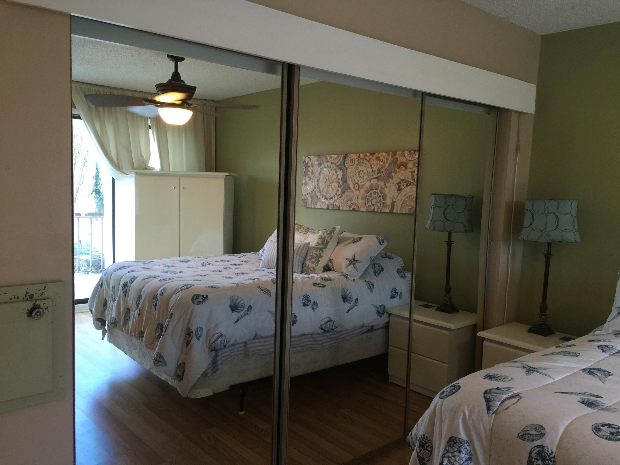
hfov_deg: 61.7
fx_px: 519
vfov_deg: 48.2
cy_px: 232
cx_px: 310
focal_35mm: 29
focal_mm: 4.15
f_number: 2.2
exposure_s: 1/15
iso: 50
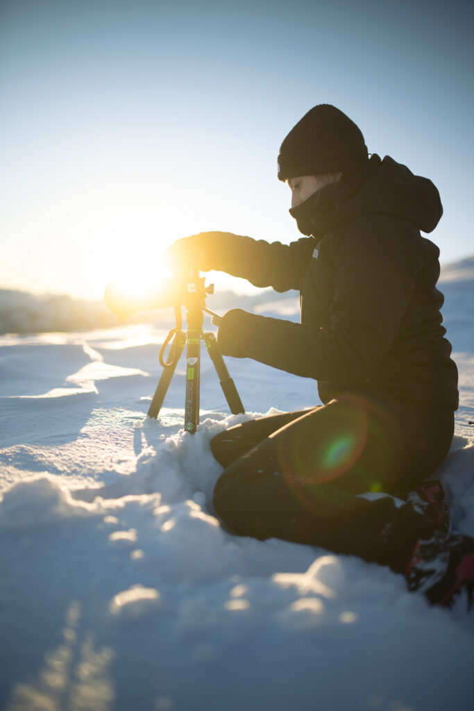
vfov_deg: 54.4
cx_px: 237
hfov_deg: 37.9
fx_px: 691
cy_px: 356
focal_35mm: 35
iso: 100
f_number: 1.4
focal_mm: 35
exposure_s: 1/2500
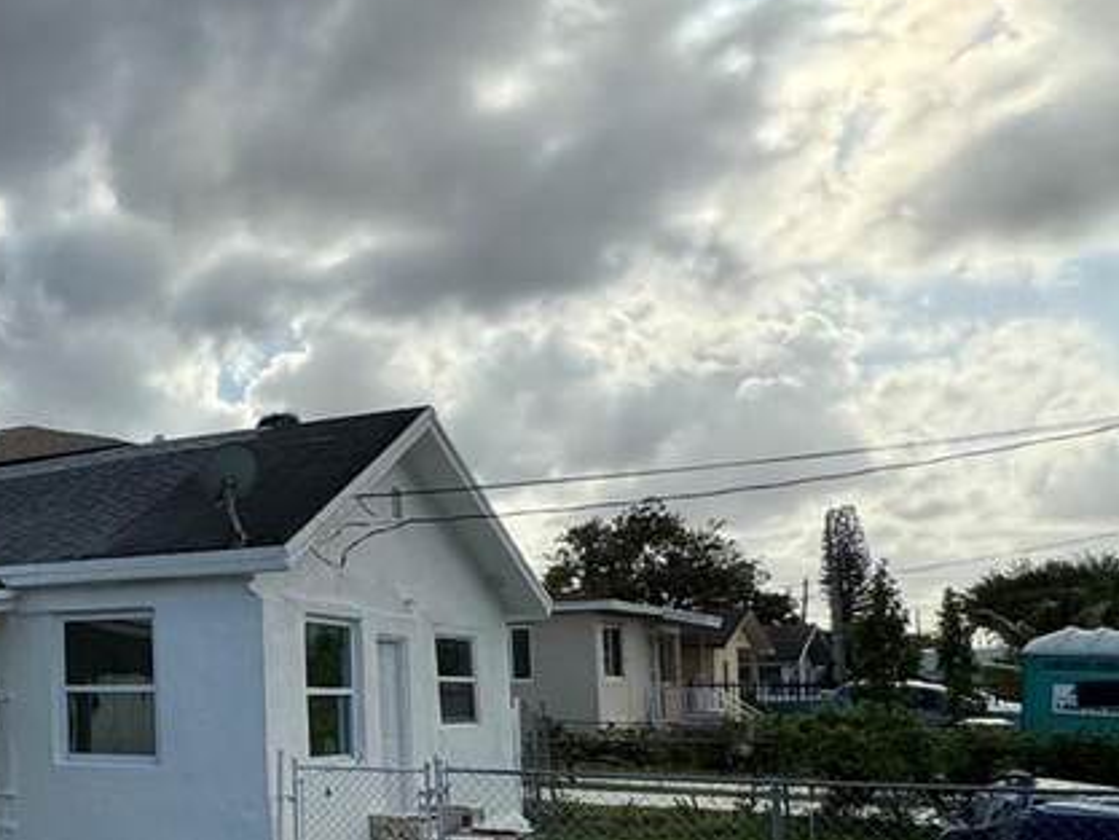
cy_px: 601
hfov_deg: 32.7
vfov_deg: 33.1
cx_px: -338
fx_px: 1390
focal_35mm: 43
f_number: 2.2
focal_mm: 2.22
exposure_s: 1/2584
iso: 50
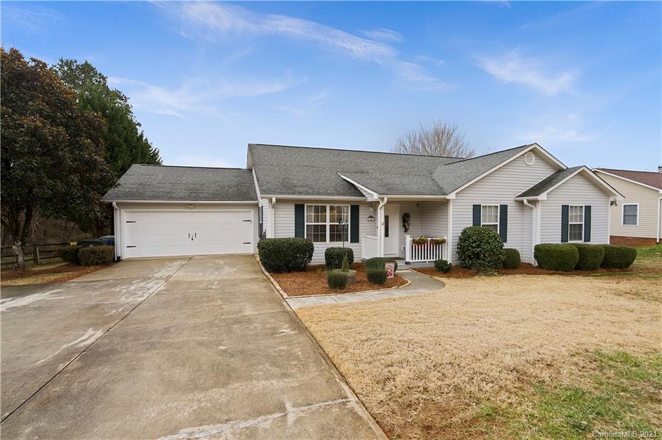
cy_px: 220
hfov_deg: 96.8
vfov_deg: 73.7
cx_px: 331
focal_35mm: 16
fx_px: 294
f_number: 7.1
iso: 100
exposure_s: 1/100
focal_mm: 16
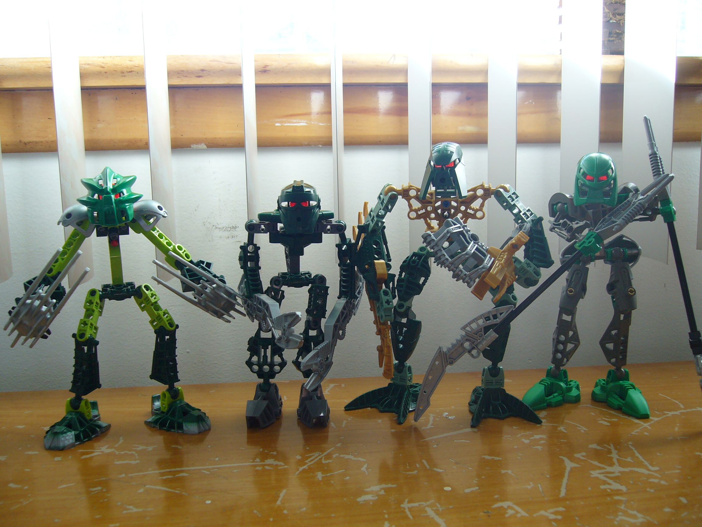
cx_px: 351
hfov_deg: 52.6
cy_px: 264
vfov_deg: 40.7
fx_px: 710
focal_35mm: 35
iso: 100
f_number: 2.8
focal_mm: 5.8
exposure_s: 1/80
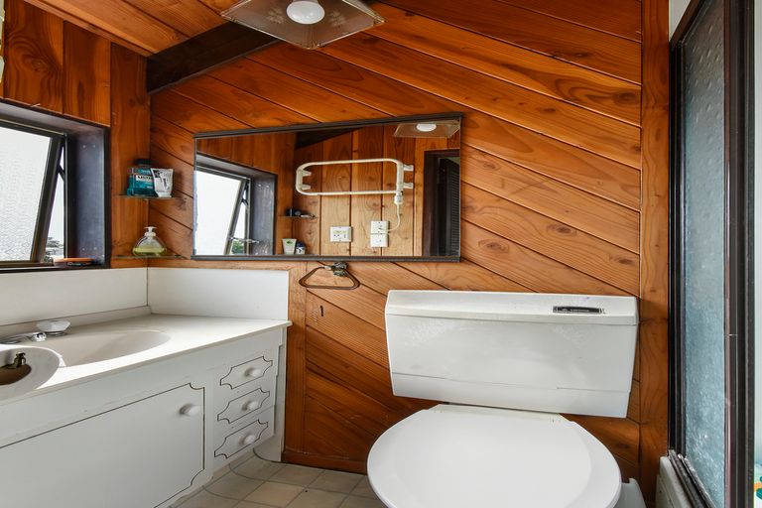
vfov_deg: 77.3
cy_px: 254
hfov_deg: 100.4
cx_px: 381
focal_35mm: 15
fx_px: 317
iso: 500
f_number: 11
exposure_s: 1/13
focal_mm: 10
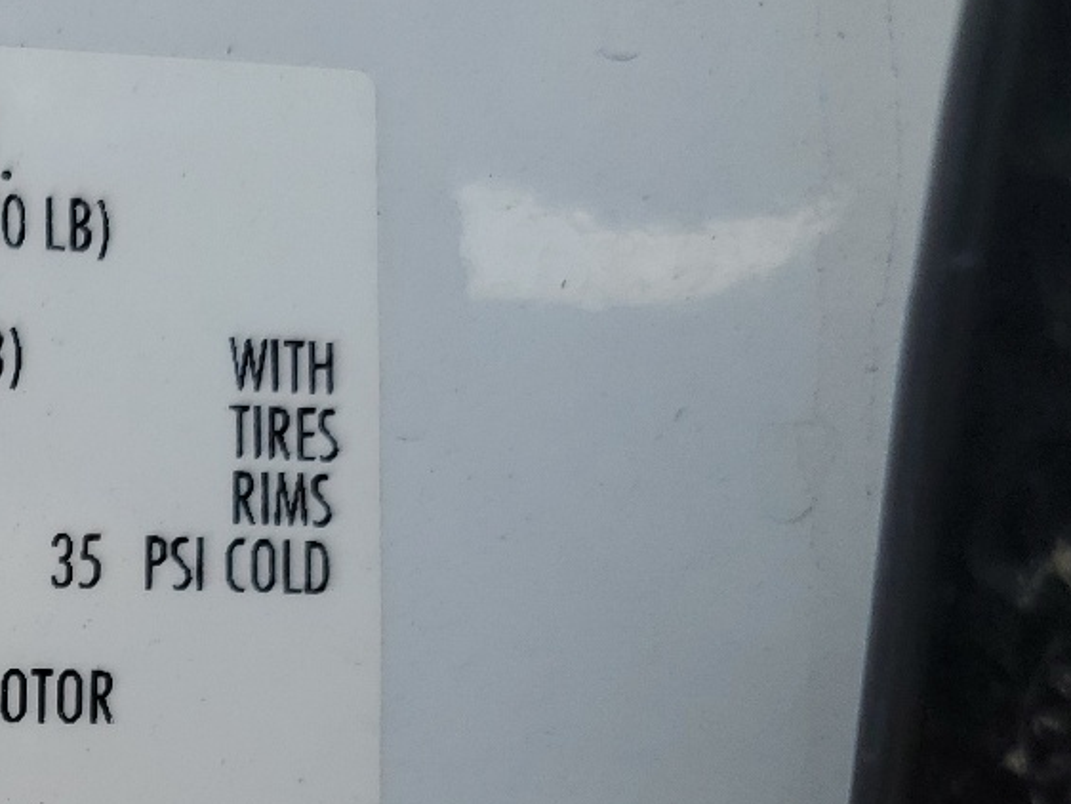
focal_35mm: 74
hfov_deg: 22.6
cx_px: -429
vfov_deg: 18.7
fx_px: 2290
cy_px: 996
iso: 50
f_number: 1.5
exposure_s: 1/1250
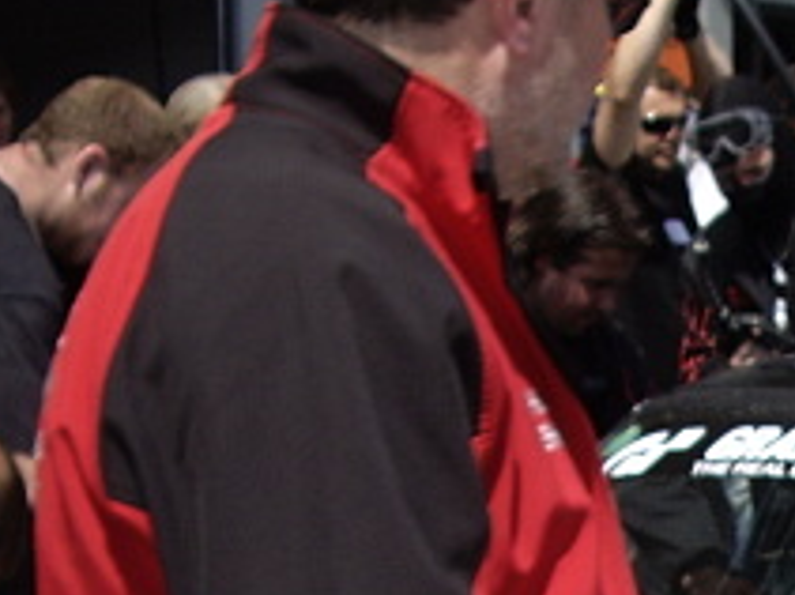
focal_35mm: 144
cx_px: 1070
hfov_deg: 13.2
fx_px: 3305
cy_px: 926
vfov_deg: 9.9
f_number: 5.6
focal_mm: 7.9
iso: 50
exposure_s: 1/320
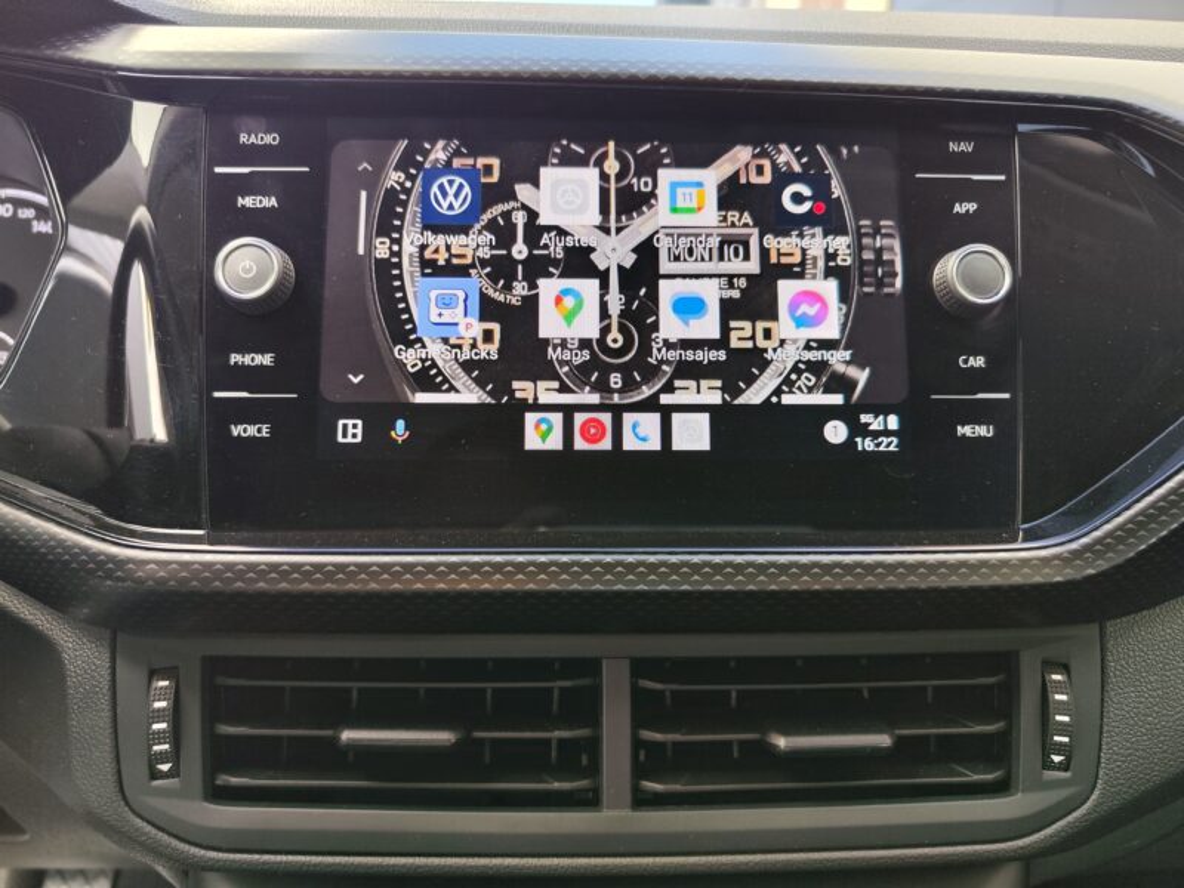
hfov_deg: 73.9
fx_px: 787
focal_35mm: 23
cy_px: 444
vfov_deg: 58.9
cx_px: 592
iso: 78
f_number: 1.69
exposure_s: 1/100
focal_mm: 7.01
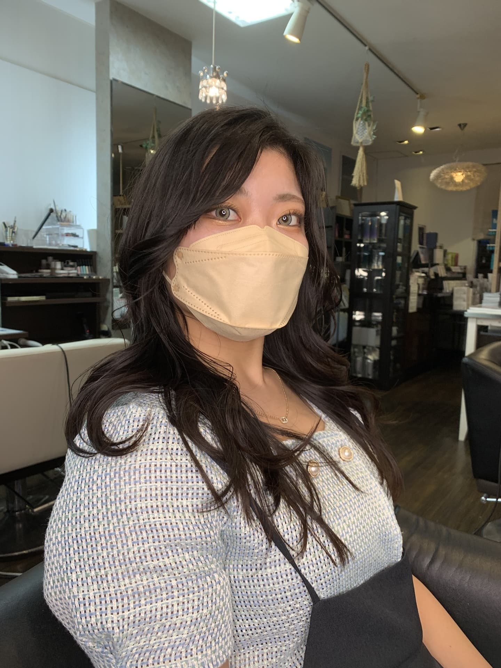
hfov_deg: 53.1
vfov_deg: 67.3
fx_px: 502
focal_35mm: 26
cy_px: 334
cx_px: 250
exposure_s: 1/120
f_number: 1.8
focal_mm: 4.25
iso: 64
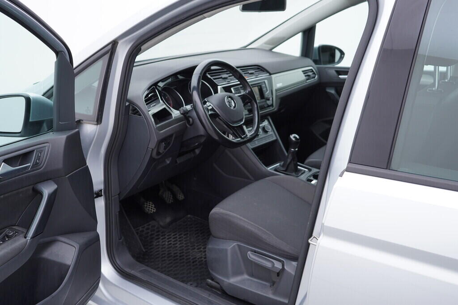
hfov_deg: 53.1
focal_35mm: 36
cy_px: 152
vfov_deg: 36.9
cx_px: 229
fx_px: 458
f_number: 3.2
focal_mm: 24
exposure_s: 1/50
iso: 125
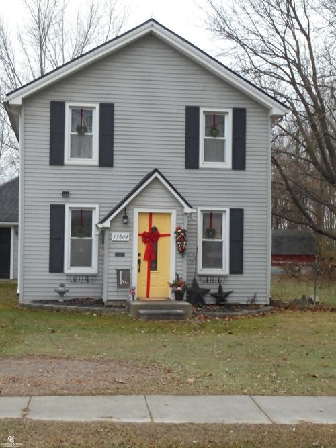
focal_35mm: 56
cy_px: 224
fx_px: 725
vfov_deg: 34.4
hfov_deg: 26.1
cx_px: 168
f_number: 5.2
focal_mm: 10.1
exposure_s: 1/60
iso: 400
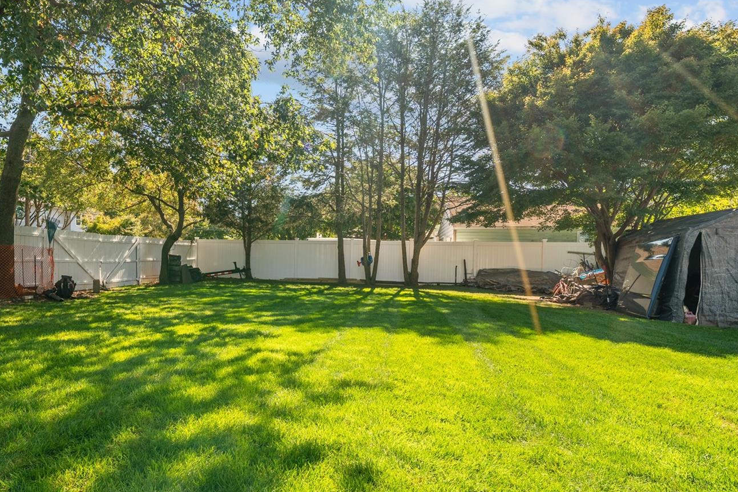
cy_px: 219
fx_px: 389
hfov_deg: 84.6
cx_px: 260
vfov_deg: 64.4
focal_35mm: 19
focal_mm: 12
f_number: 8
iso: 100
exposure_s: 1/40
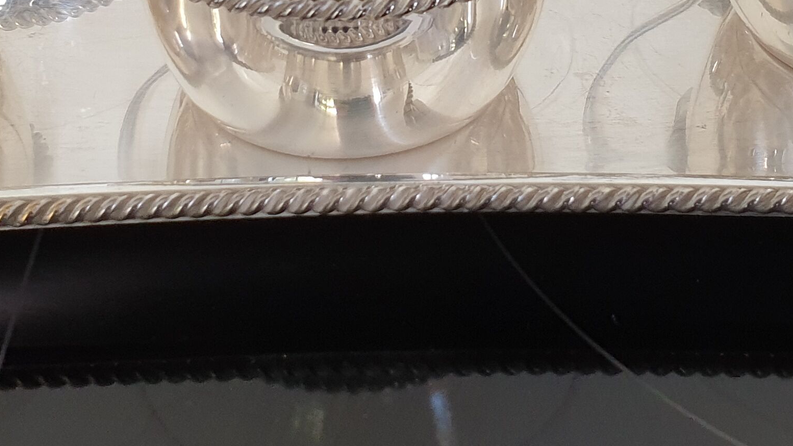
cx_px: 381
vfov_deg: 15.3
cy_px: -142
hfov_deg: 28.2
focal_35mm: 75
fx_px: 1577
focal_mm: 4.3
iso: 160
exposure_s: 1/50
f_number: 2.4
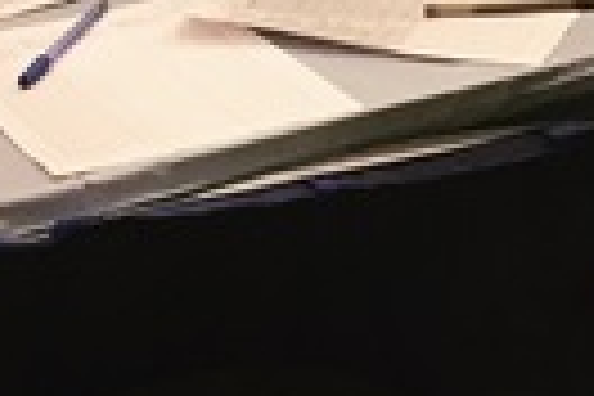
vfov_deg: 7.6
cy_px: -632
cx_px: 477
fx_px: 2722
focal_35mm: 165
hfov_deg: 12.4
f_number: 2.2
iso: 64
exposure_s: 1/30
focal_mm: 4.15
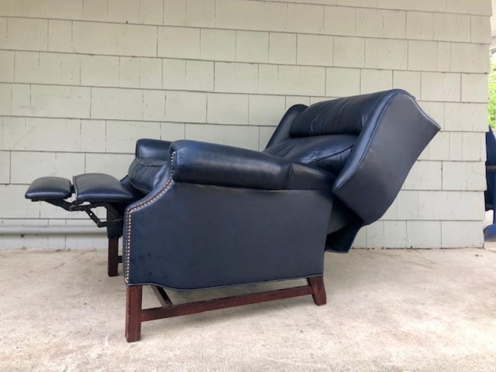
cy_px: 186
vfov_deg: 49.7
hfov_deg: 63.4
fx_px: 401
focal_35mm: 28
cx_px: 248
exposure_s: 1/120
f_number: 1.8
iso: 40
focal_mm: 3.99
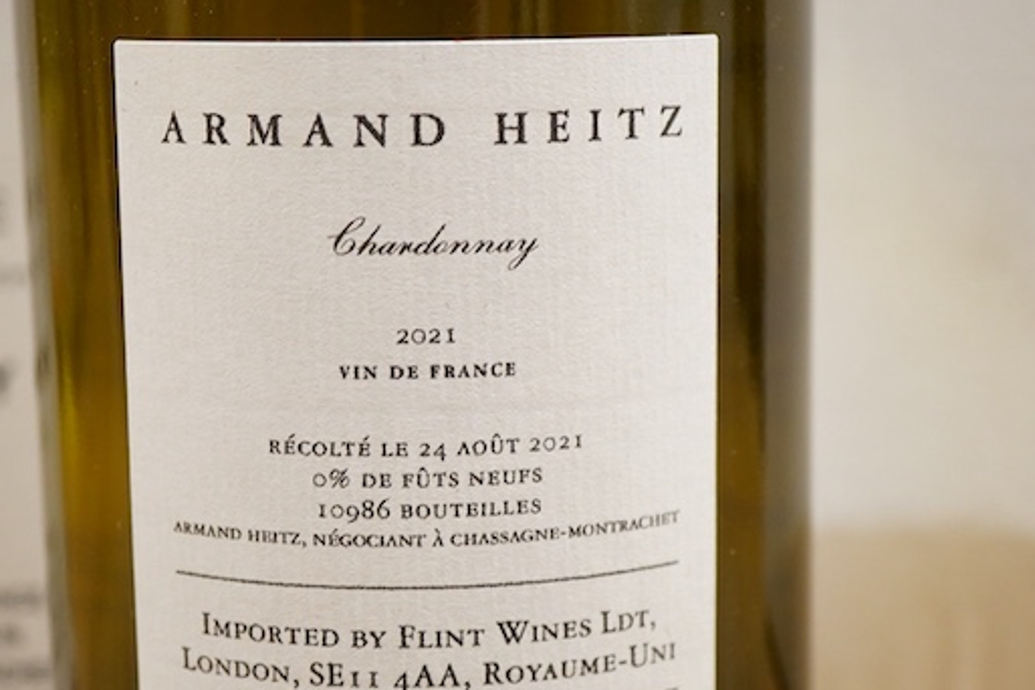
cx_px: 450
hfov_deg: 25.7
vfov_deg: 17.3
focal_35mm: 79
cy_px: 377
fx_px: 2271
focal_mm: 30
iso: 1250
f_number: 5.6
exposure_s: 1/125
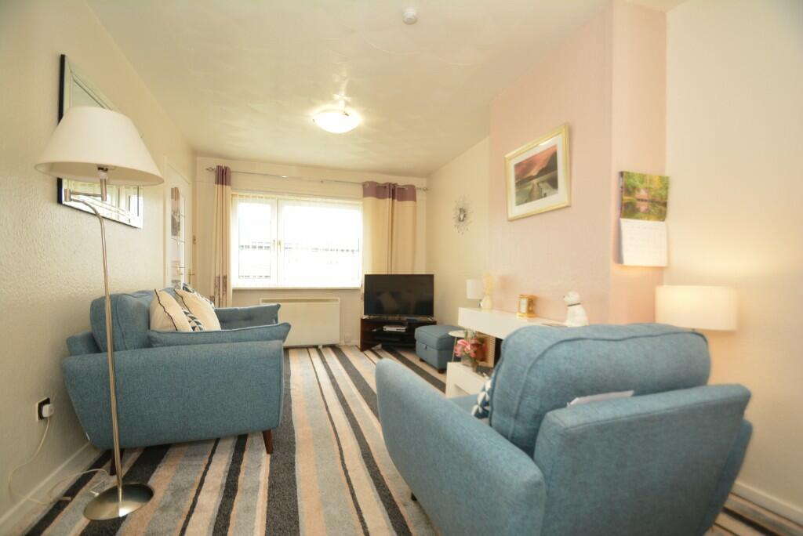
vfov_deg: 77.4
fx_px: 335
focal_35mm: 15
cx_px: 402
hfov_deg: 100.4
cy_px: 268
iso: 320
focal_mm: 10
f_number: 4
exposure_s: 1/60
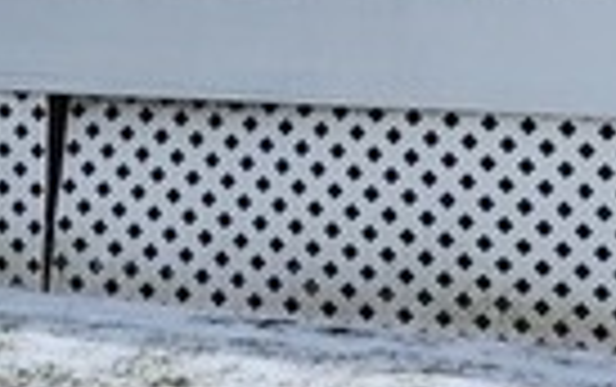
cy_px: 238
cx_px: 346
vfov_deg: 6.9
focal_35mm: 192
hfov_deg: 10.9
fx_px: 3227
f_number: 1.8
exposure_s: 1/3211
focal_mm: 5.4
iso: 20
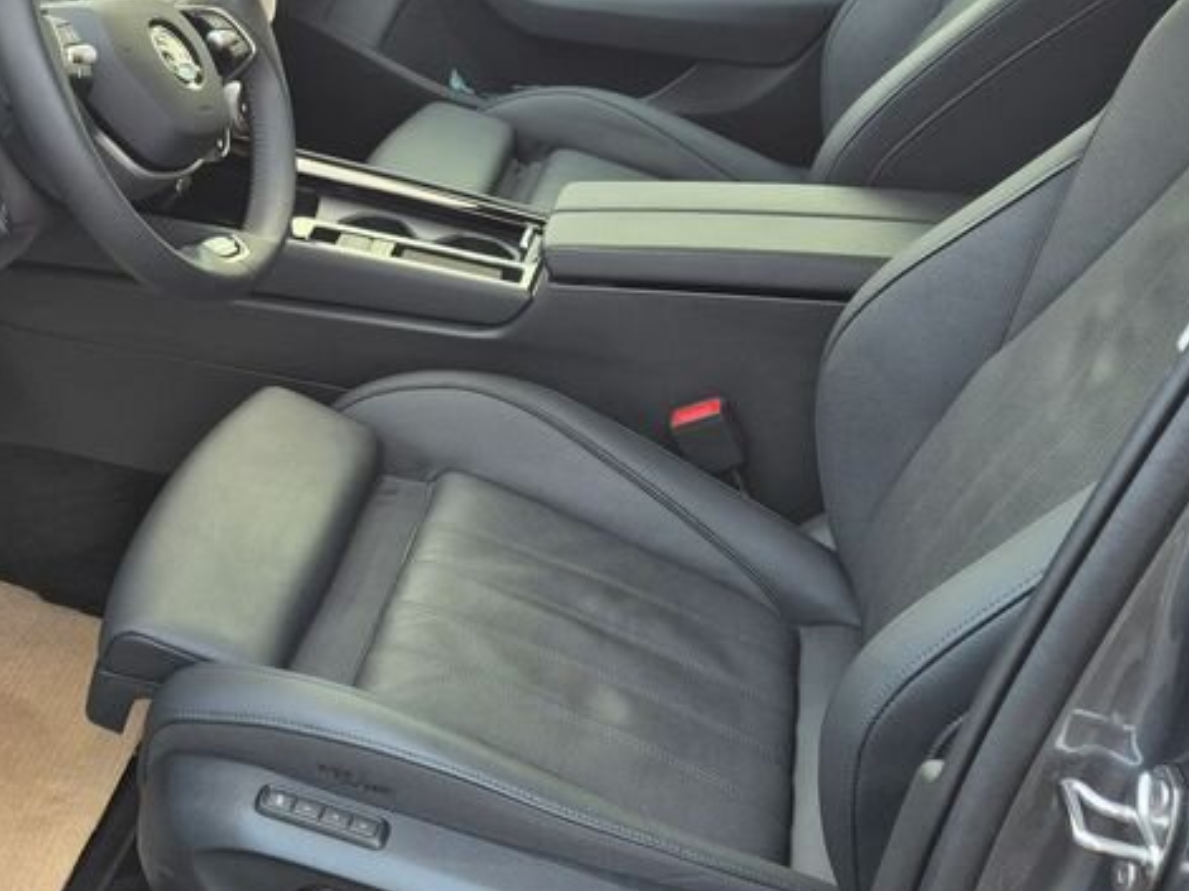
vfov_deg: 28.7
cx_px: 316
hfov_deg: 37.4
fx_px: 1717
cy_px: 240
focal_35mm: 50
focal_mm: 5.4
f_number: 1.8
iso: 160
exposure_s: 1/180
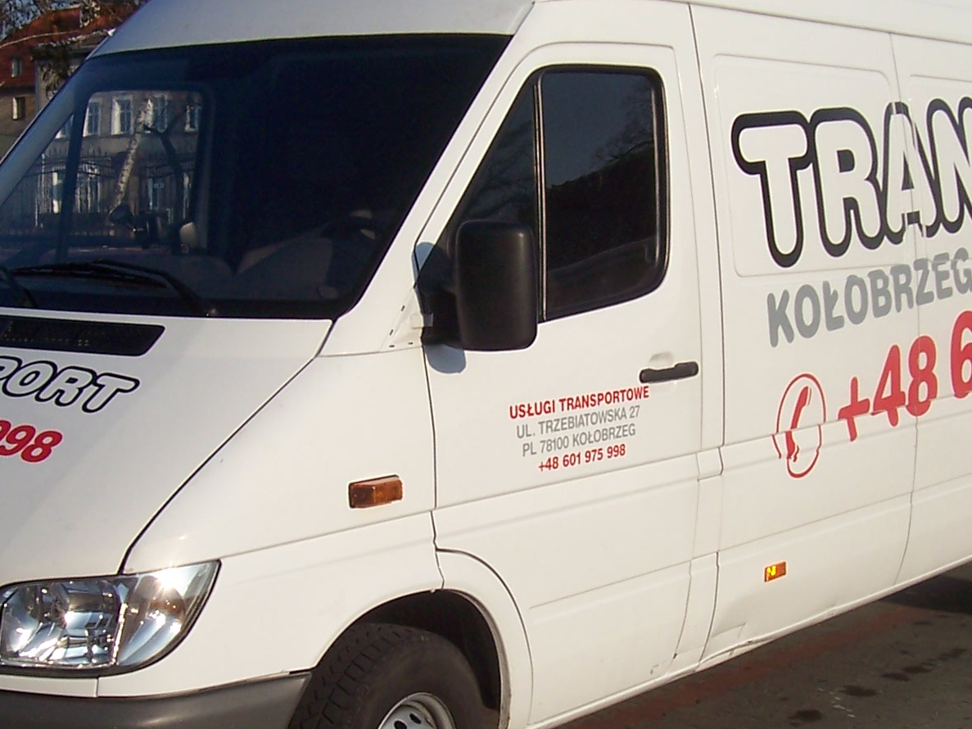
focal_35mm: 66
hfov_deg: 29.4
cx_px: 527
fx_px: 1853
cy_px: 474
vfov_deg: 22.2
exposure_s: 1/750
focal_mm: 5.6
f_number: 5.6
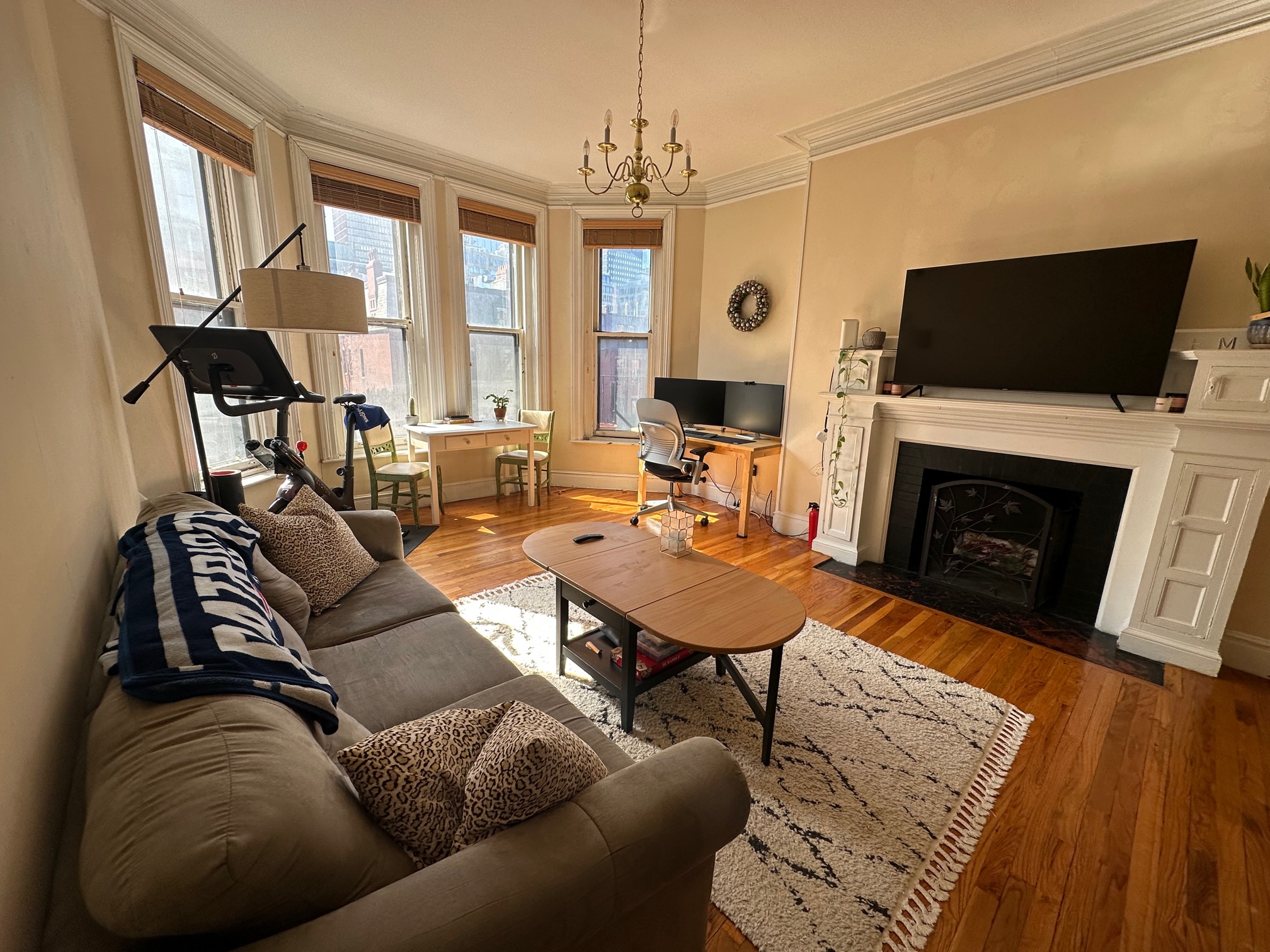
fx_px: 514
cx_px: 635
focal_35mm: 14
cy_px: 476
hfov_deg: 102.1
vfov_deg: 85.7
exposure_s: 1/144
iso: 40
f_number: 2.2
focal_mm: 2.22
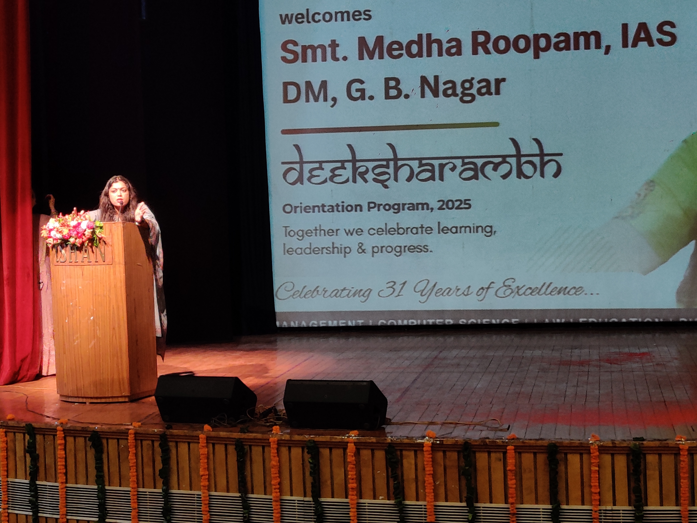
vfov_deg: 51.4
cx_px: 348
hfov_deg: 65.3
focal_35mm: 27
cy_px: 262
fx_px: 544
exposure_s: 1/25
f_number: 1.75
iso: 800
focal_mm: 4.75
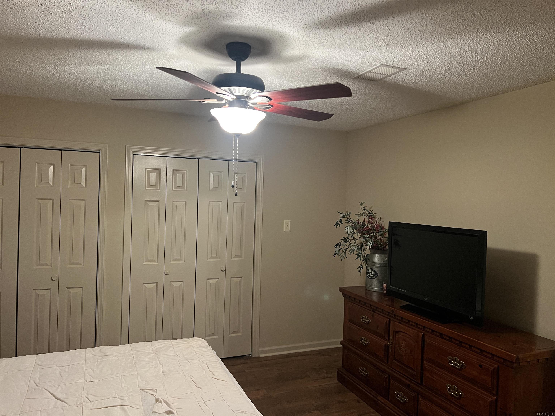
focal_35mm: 26
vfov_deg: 53.1
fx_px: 417
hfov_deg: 67.3
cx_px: 278
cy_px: 208
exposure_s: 1/60
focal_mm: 5.7
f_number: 1.5
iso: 400
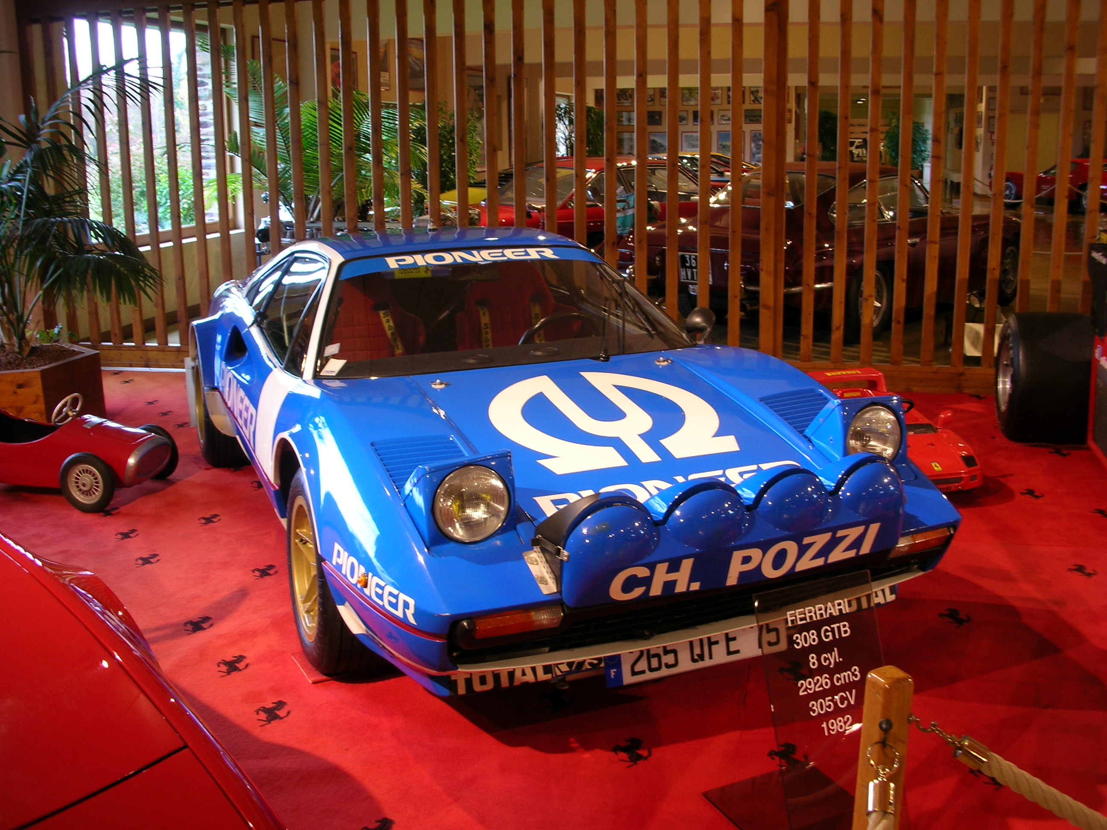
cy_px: 415
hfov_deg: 52.6
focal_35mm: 35
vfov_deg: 40.7
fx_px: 1119
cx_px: 554
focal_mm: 5.8
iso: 50
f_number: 3
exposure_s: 1/7
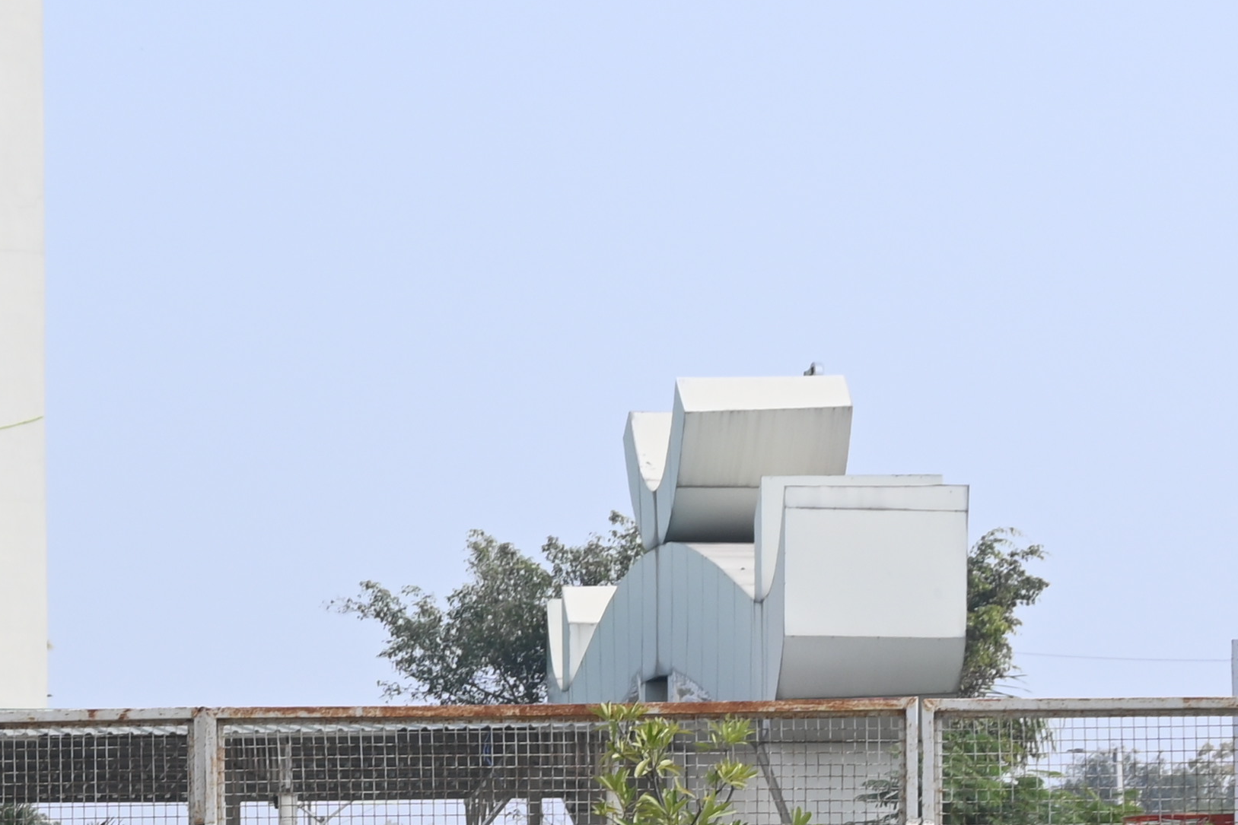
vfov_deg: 6.1
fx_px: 7590
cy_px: 1339
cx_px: 111
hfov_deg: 9.3
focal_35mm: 221
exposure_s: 1/400
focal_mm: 43
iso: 100
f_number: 7.1
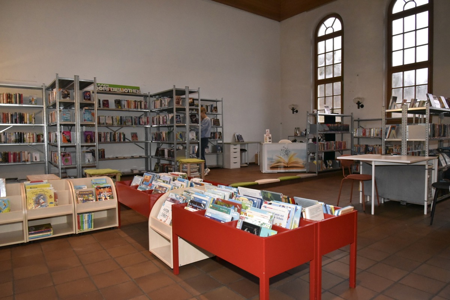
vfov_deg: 53.1
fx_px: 300
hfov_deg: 73.7
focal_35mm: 24
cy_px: 150
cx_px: 225
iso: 10000
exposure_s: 1/60
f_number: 13
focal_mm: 24
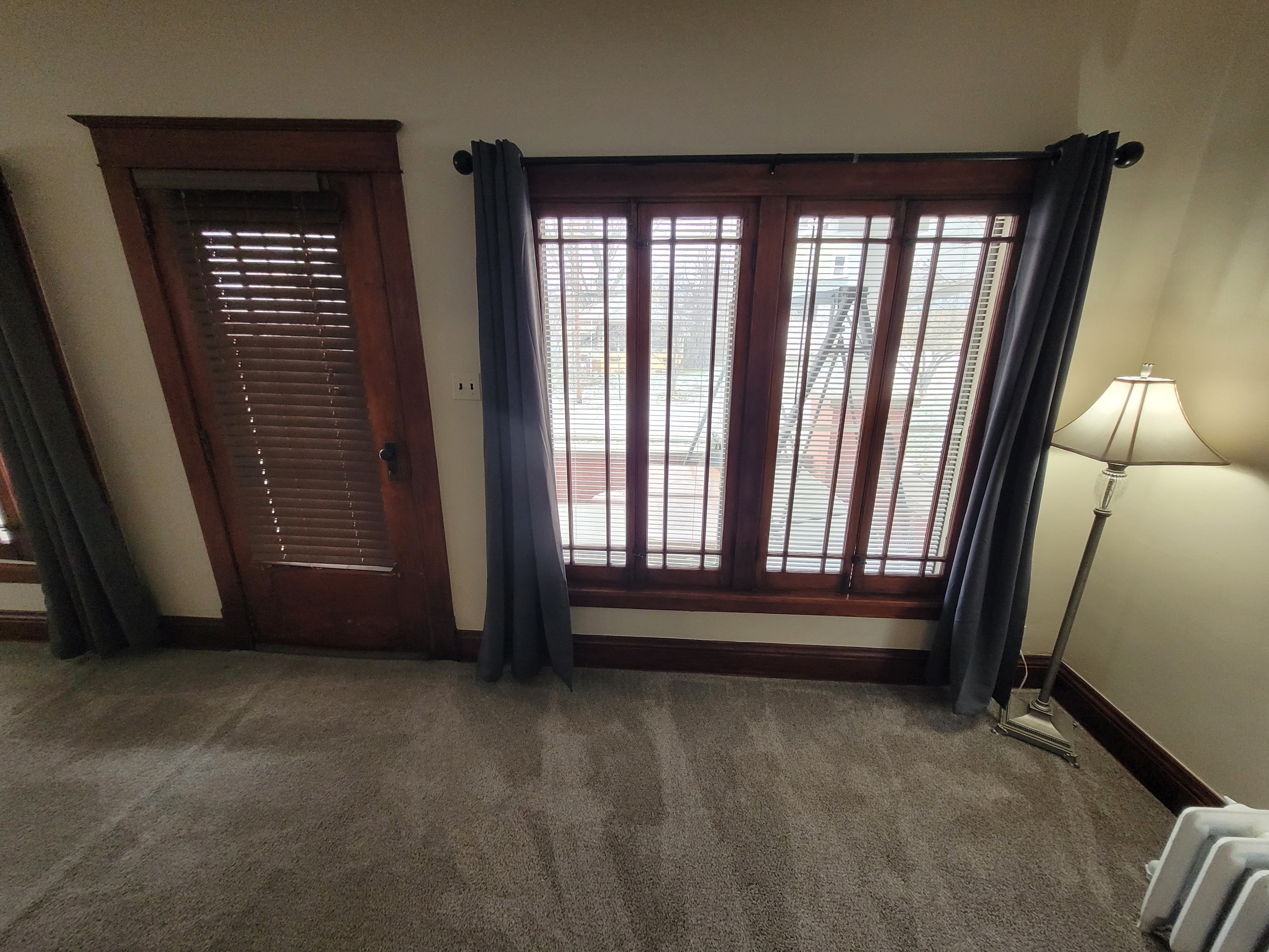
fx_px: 477
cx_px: 634
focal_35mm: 13
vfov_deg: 89.9
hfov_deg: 106.2
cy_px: 476
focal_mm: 1.74
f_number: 2.2
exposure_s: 1/60
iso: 200
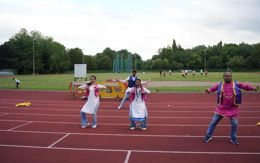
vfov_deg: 37.7
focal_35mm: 34
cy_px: 81
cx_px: 131
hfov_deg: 57.2
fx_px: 238
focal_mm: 32.6
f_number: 2.8
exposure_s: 1/800
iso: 250
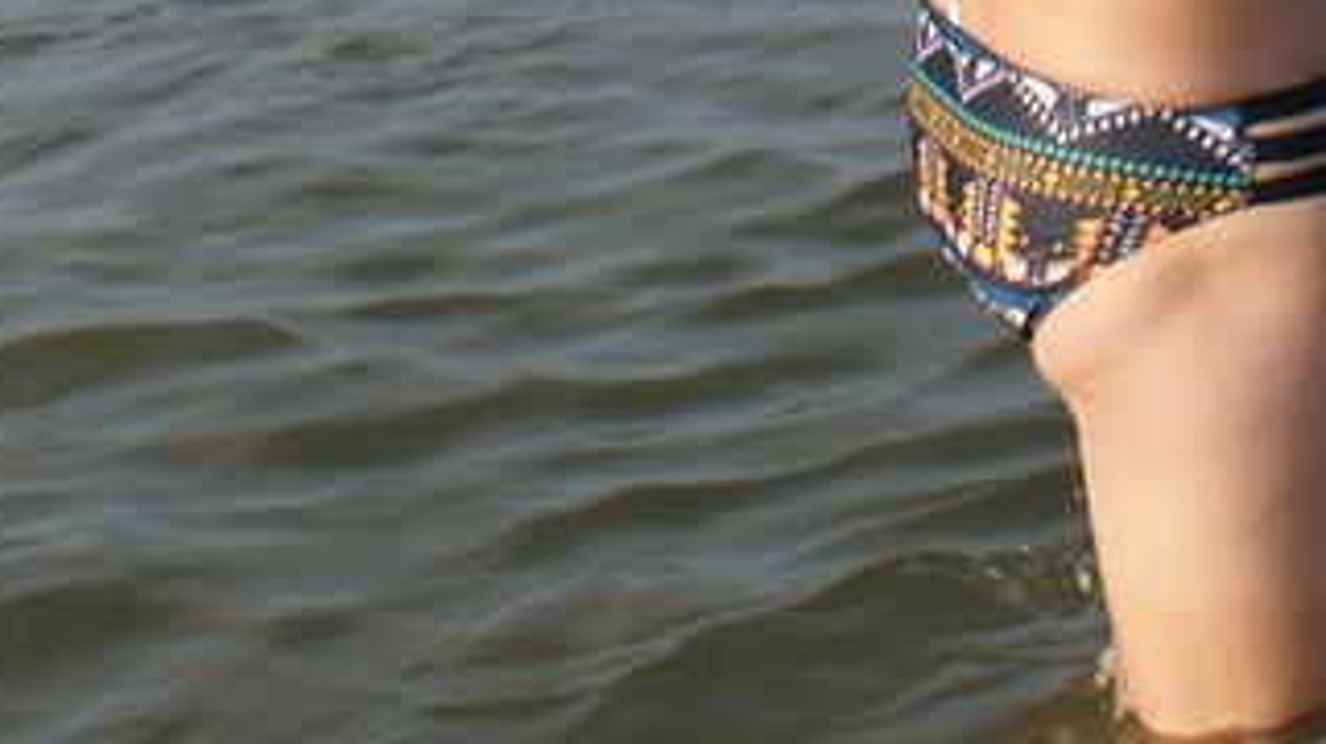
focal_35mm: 114
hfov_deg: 18.4
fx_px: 4005
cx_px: 1248
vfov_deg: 9.8
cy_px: -823
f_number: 11
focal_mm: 20
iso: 100
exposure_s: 1/80
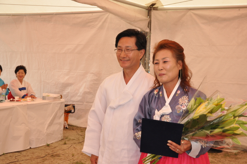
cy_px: 82
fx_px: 411
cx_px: 124
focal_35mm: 60
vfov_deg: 22.6
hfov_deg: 33.4
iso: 500
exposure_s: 1/200
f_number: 6.3
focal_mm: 40
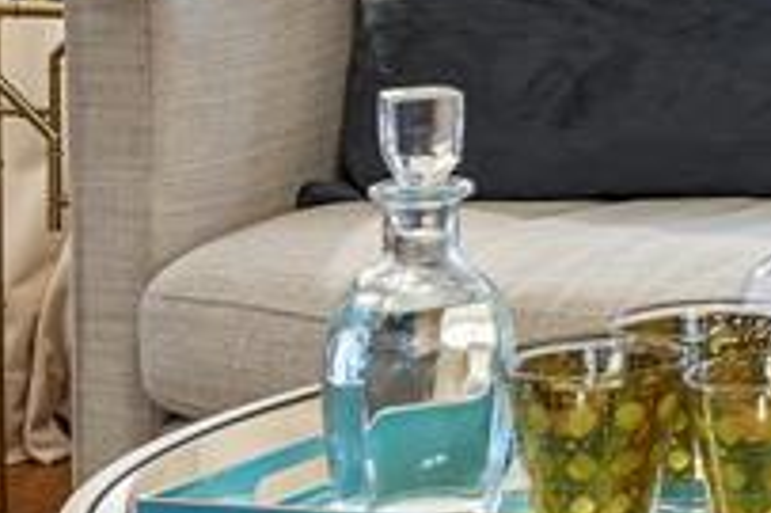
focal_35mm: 212
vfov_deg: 6.3
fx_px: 4537
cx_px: 1804
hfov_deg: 8.9
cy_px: -403
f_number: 8
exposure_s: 1/3.33
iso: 200
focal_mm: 28
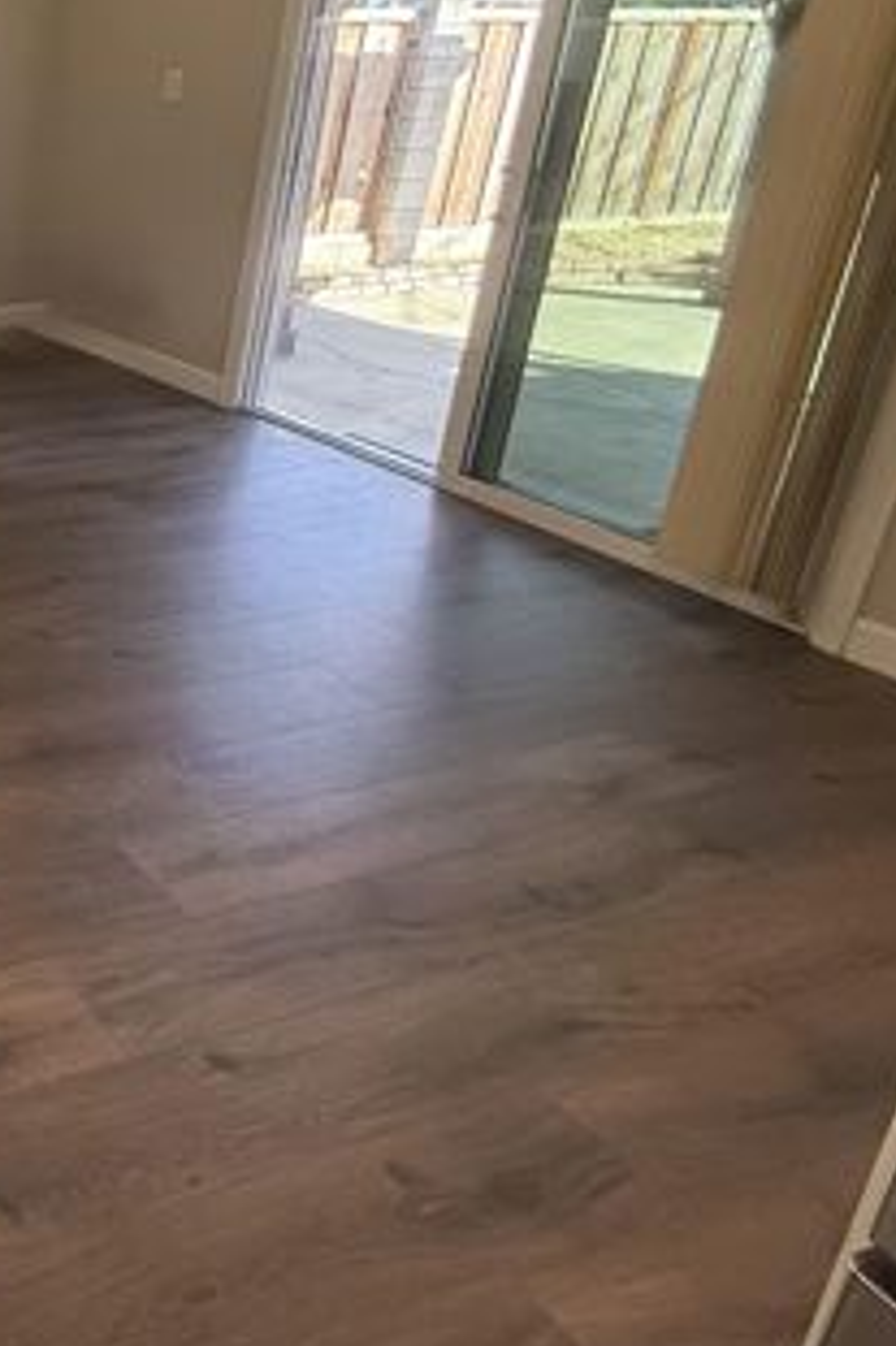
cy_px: 329
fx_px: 1121
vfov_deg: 58.6
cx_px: -407
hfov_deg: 29.3
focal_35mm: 30
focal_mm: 2.22
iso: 250
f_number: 2.2
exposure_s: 1/120
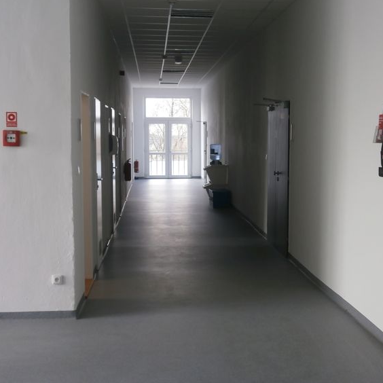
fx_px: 701
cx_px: 243
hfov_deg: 30.4
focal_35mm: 56
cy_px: 191
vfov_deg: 30.6
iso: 80
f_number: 3.4
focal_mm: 8.3
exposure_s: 1/40
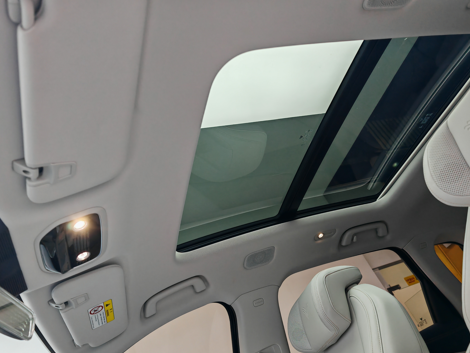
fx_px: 435
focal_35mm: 32
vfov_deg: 44.0
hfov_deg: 56.8
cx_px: 237
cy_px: 206
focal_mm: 7.62
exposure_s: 1/100
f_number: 1.6
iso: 160
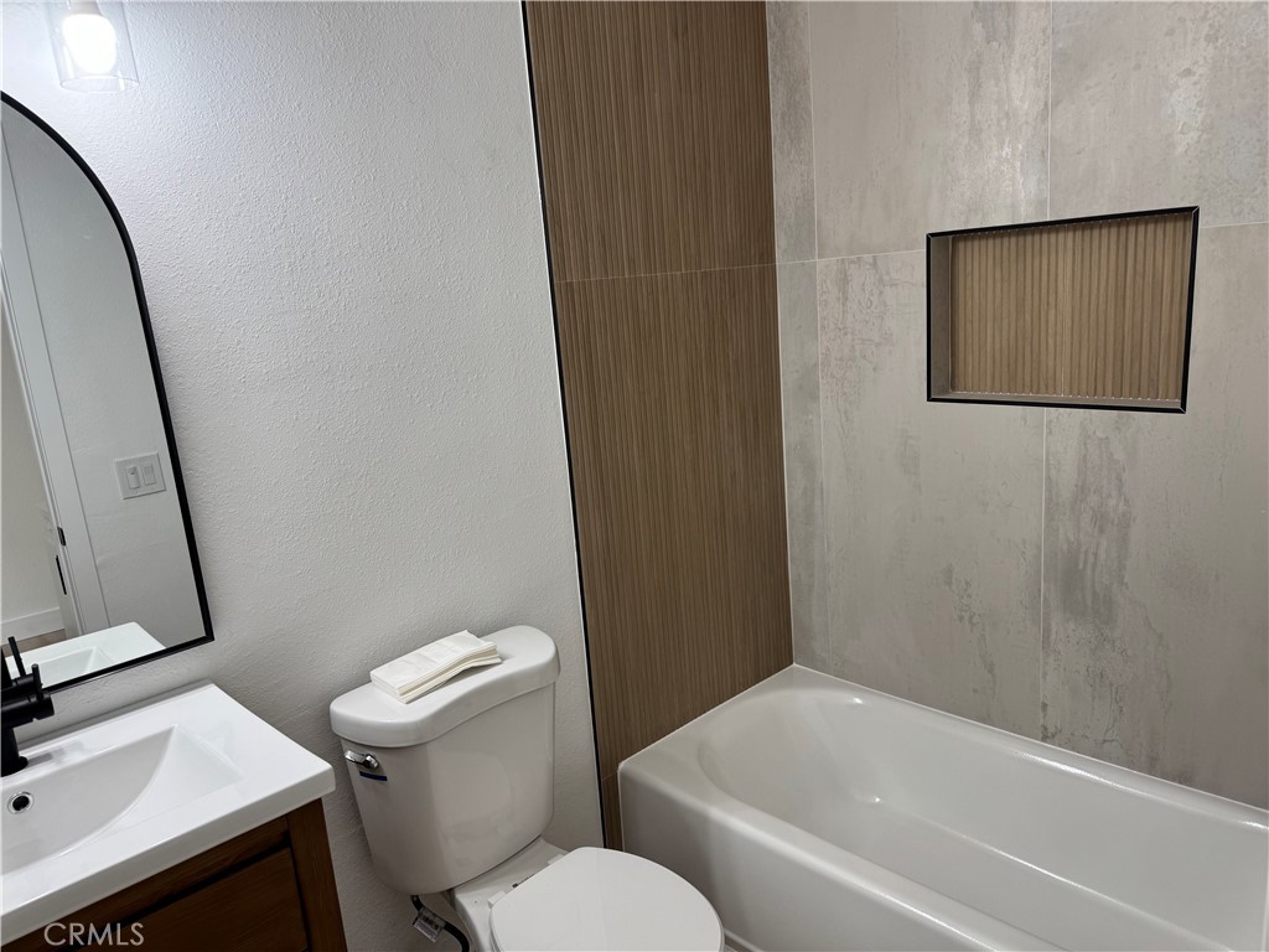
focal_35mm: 24
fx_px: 880
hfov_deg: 71.6
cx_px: 634
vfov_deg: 56.8
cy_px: 476
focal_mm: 6.76
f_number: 1.78
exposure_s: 1/120
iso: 80
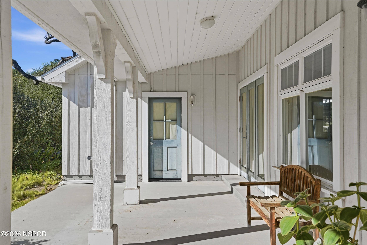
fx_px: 357
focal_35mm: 35
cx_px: 184
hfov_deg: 54.4
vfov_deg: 37.9
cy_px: 122
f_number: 8
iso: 1000
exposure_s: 1/8000
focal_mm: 35
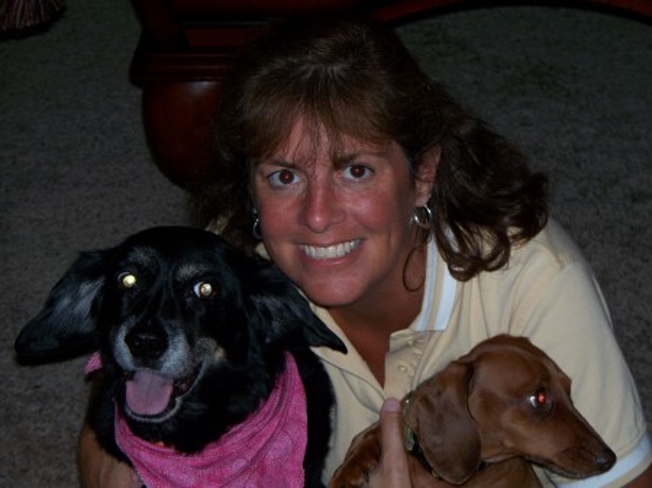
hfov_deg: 18.7
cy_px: 244
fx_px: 1977
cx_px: 326
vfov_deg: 14.1
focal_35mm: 105
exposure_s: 1/100
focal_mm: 22.05
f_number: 3.8
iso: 64
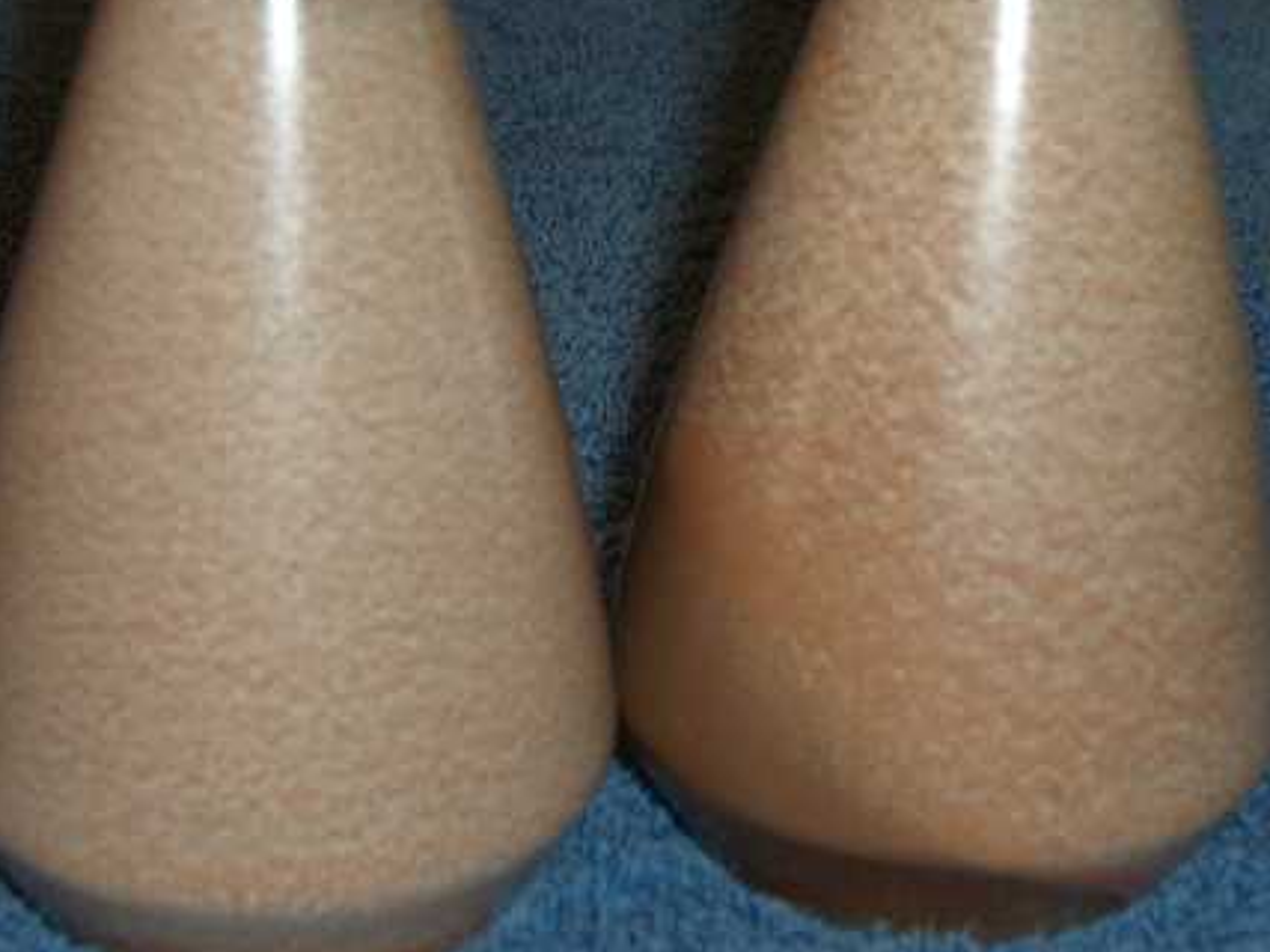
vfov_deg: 14.9
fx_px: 3631
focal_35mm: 99
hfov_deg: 19.8
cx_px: 512
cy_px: 360
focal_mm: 13.7
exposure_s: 1/30
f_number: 7.6
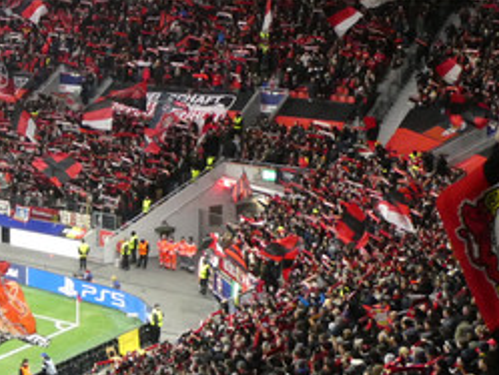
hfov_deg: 20.2
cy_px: -18
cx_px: -122
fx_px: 1298
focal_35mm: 90
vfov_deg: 16.0
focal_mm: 6.3
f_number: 3.7
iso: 640
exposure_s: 1/80
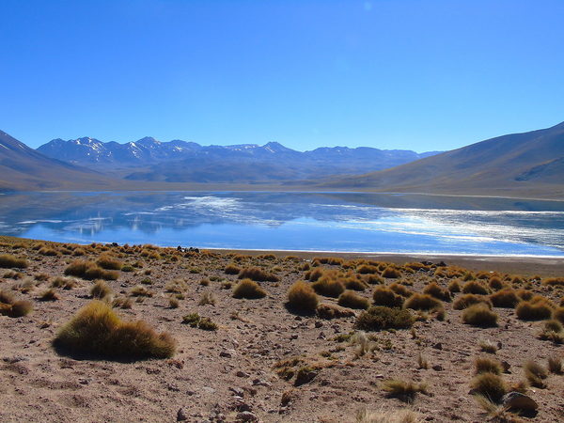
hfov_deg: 61.7
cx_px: 282
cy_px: 212
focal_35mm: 29
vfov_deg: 48.2
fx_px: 472
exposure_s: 1/1500
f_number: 3.6
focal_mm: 5.2
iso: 100
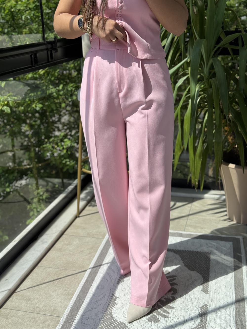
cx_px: 124
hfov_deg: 30.3
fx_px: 457
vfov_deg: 39.7
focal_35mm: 48
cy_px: 164
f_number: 1.78
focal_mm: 6.76
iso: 64
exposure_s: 1/1427
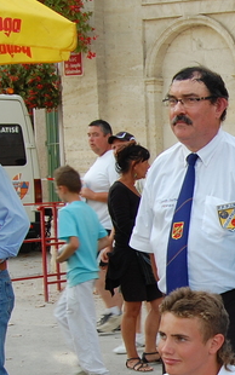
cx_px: 430
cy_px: 305
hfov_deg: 11.1
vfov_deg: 18.7
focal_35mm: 110
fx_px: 1126
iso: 320
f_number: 8
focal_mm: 26
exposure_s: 1/60
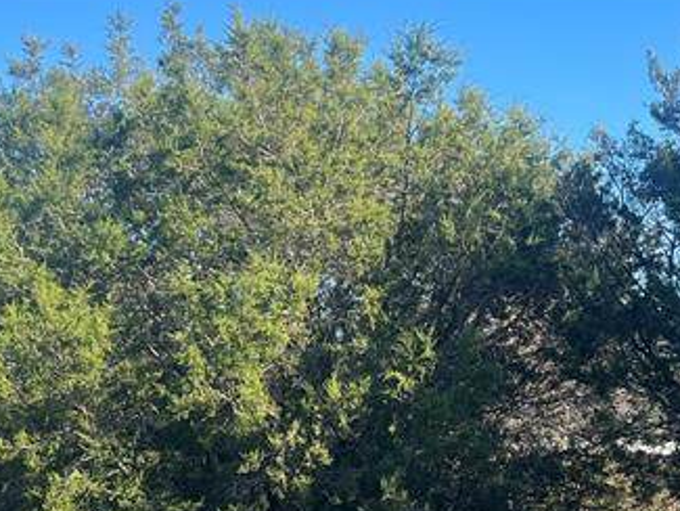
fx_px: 1611
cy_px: 270
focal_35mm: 82
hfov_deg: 23.6
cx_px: 490
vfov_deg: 18.0
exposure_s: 1/1779
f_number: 1.5
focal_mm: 5.7
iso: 50
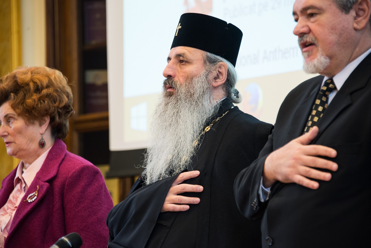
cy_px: 124
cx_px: 186
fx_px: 1959
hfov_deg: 10.8
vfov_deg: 7.2
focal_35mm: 190
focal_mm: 190
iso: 1600
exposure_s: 1/30
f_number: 5.6
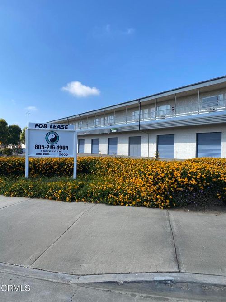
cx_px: 113
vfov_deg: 67.3
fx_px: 226
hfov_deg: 53.0
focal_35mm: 26
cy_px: 151
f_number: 1.8
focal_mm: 4.25
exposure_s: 1/2463
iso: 32
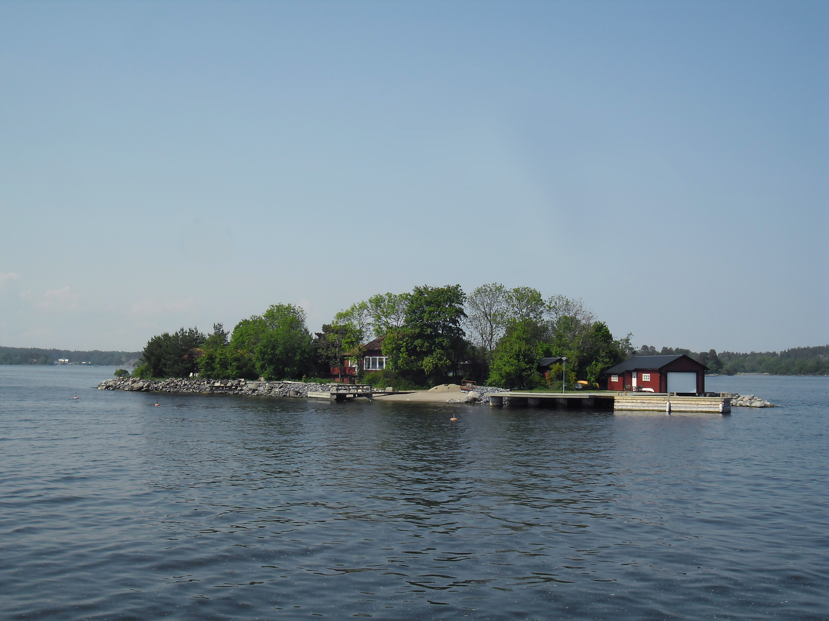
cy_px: 310
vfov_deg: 32.9
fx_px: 1054
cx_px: 414
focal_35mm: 44
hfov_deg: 42.9
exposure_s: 1/756
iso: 80
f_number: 4.5
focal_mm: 7.8
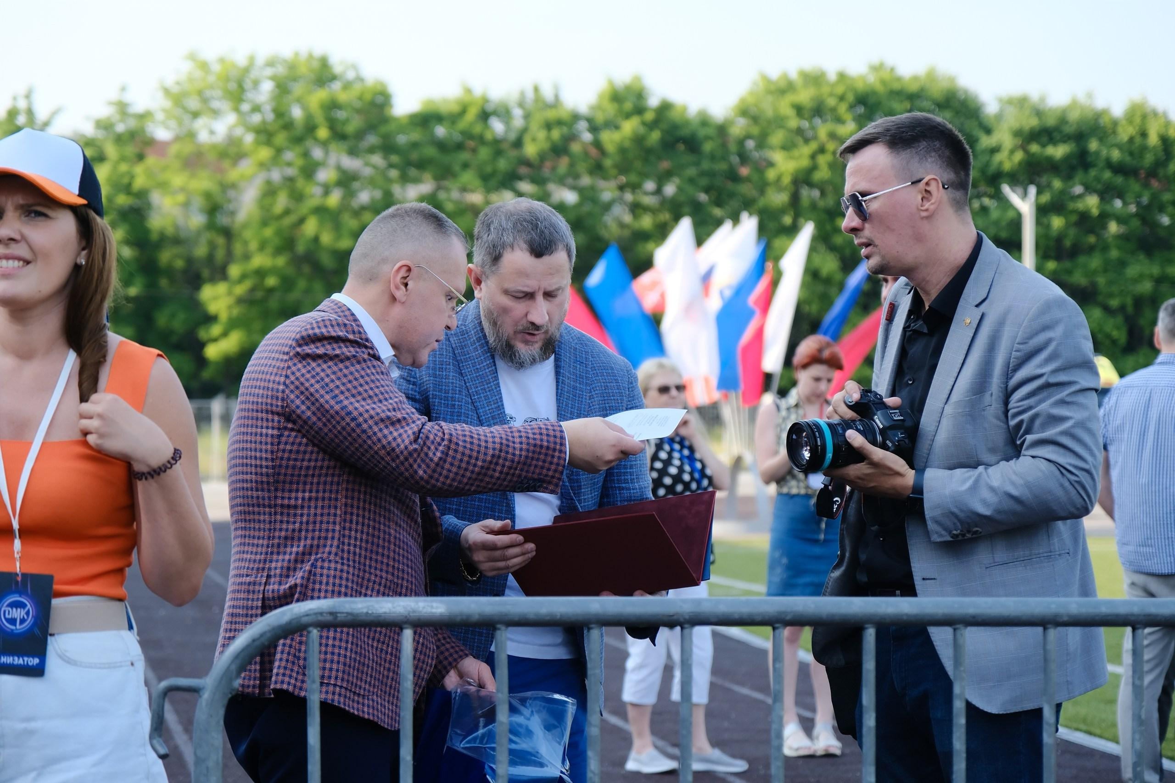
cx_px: 588
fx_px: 3427
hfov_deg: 19.5
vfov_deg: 13.0
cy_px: 392
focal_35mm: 105
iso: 320
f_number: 4
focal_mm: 69.8
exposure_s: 1/400
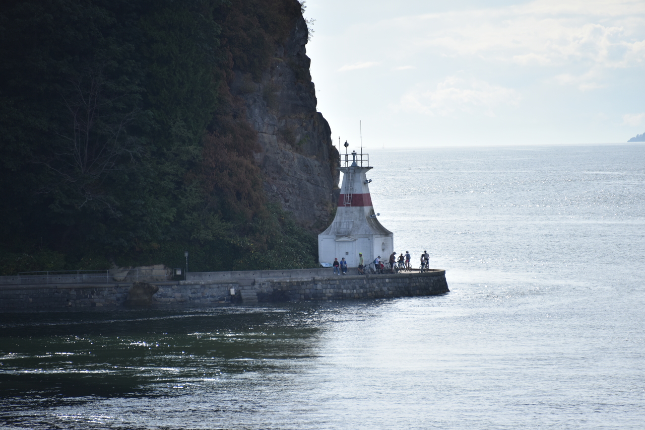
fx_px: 5376
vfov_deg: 4.6
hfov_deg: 6.9
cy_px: 215
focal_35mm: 300
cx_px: 322
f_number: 5.6
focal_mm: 300
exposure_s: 1/640
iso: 180
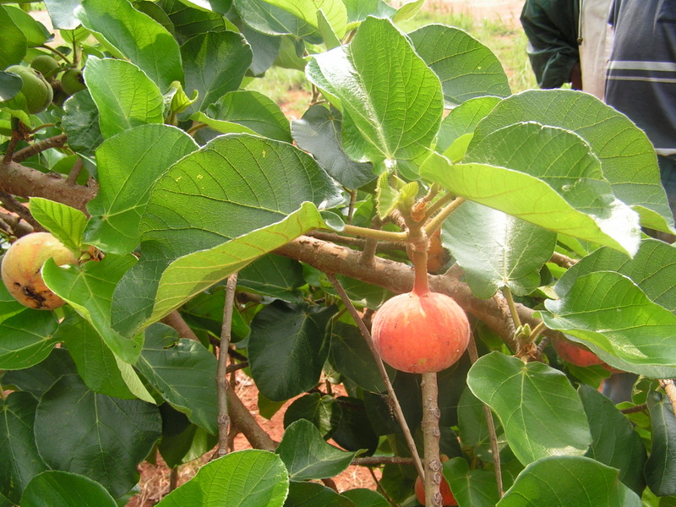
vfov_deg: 37.7
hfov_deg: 49.0
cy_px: 254
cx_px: 338
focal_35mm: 38
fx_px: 742
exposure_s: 1/100
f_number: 4
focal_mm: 6.3
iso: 50
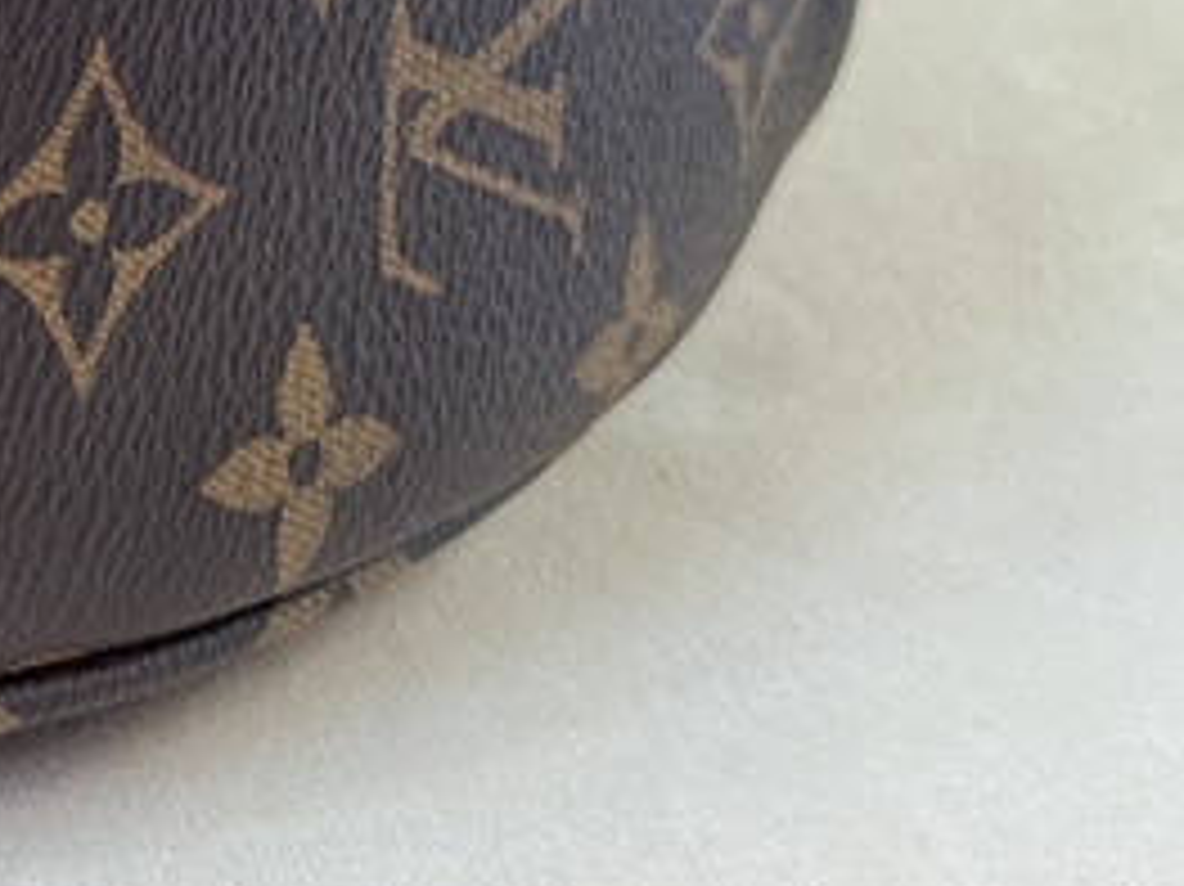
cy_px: -9
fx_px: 6291
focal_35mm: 184
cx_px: -1080
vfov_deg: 8.0
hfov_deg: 10.1
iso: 64
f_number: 1.78
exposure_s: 1/50
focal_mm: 6.76
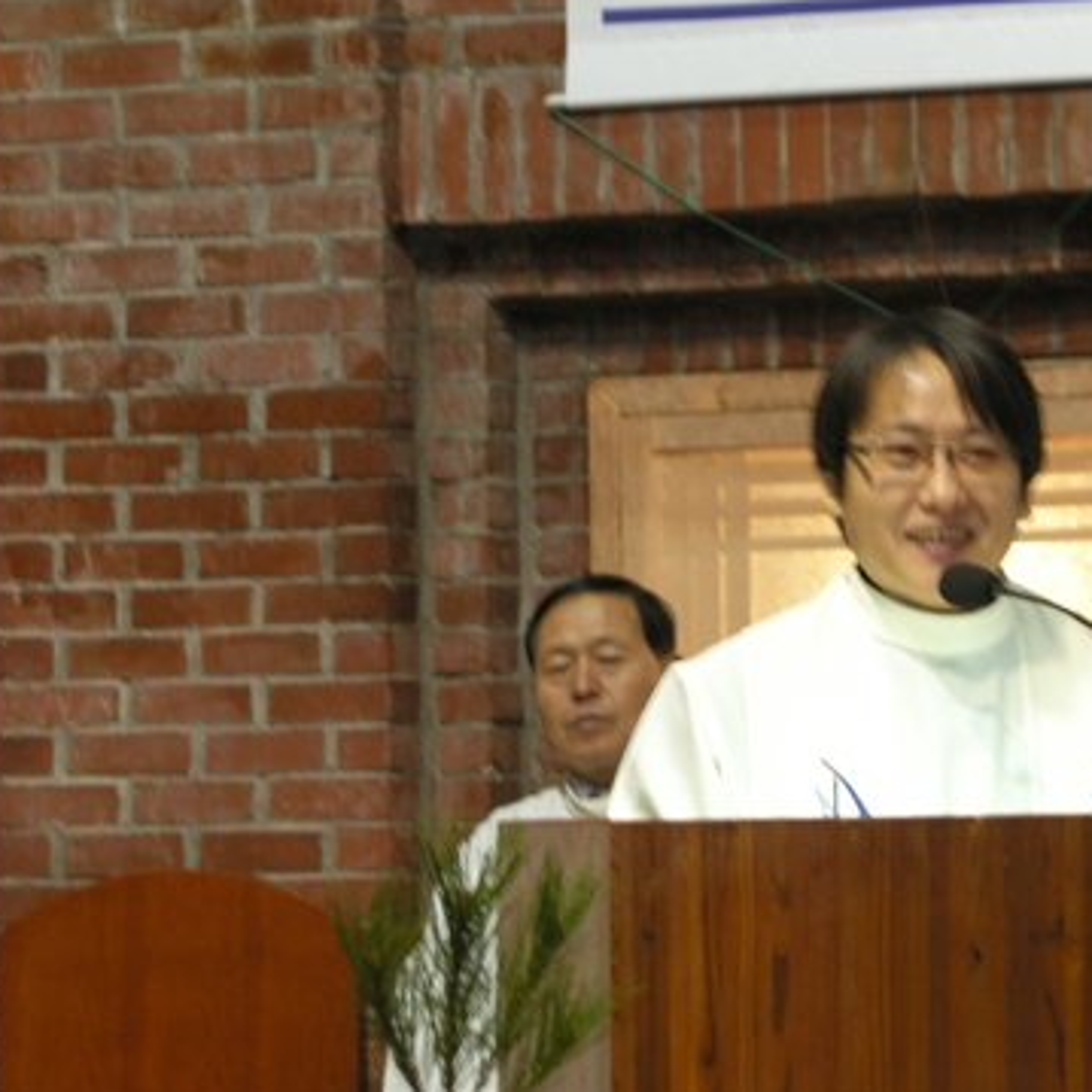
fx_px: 8994
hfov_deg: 6.9
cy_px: 478
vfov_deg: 6.9
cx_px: 858
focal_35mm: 252
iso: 100
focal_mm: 41.4
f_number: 3.5
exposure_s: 1/8
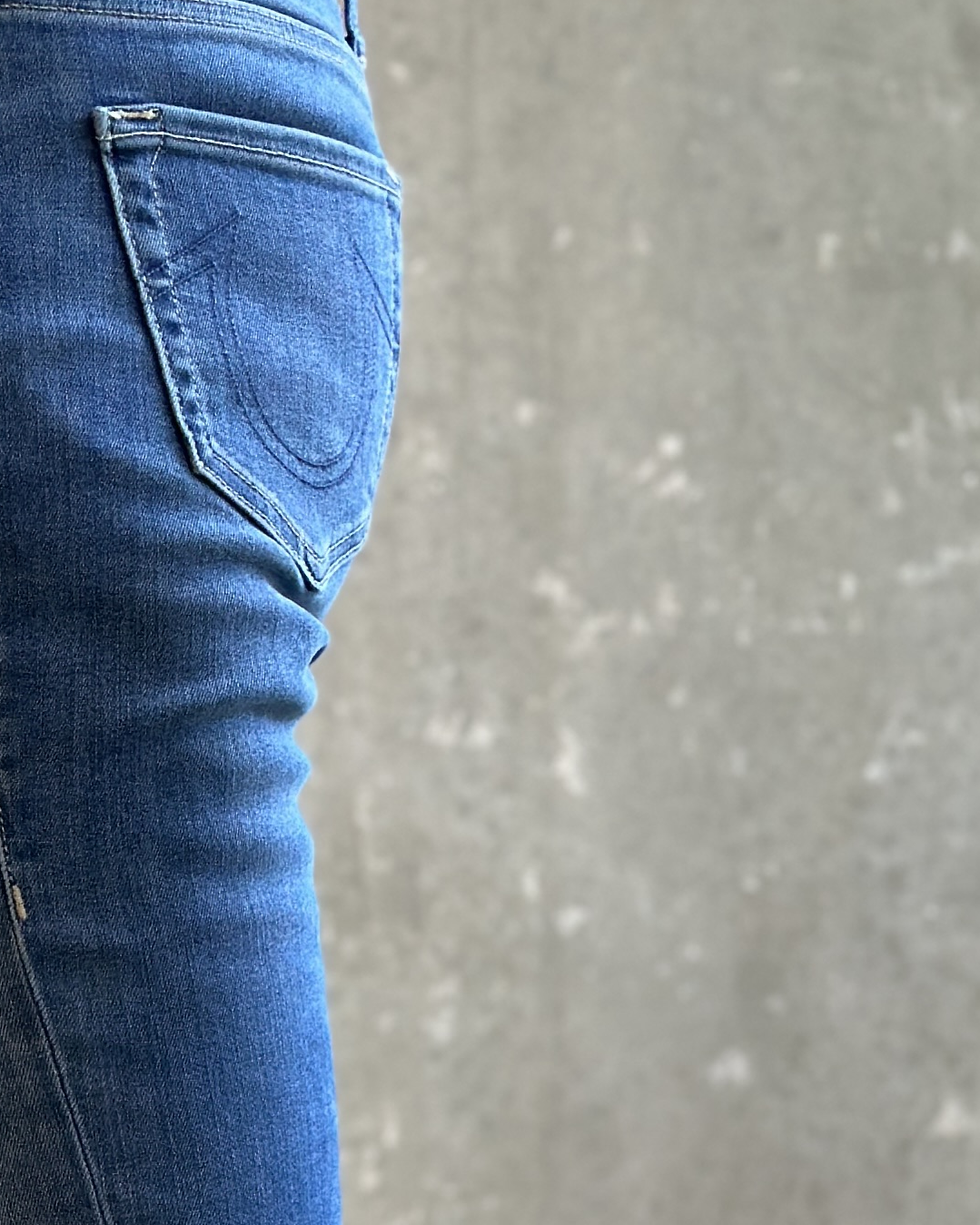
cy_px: 1472
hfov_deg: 11.0
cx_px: 111
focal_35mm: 140
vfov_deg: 13.4
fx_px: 5076
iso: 160
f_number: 1.78
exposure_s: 1/100
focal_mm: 6.86
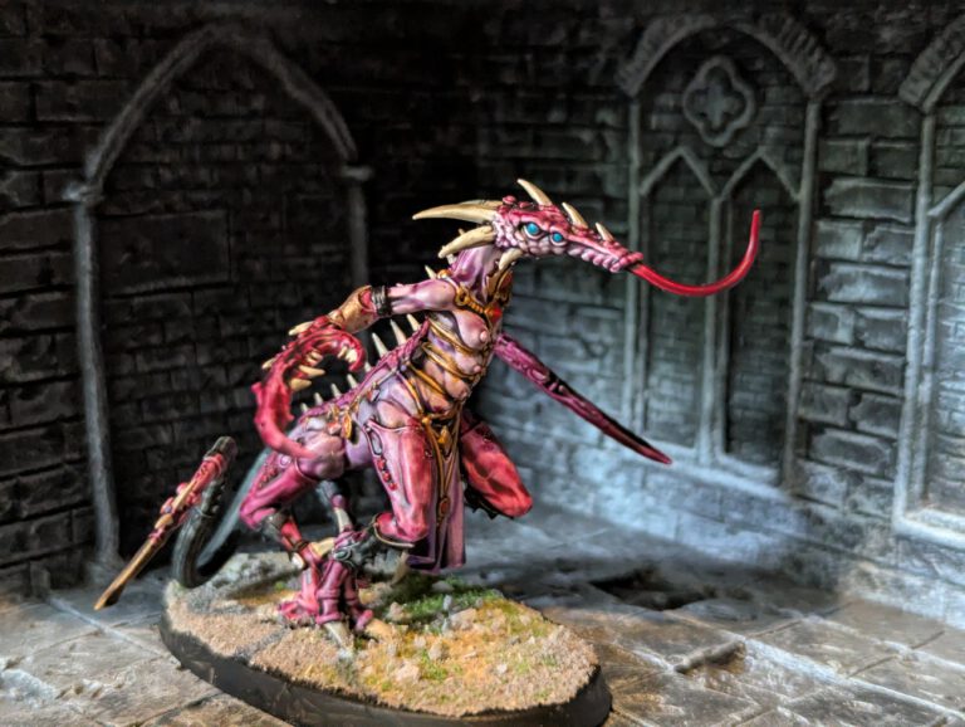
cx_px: 482
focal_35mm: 48
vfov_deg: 30.3
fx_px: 1340
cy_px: 364
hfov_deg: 39.6
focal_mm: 6.81
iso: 670
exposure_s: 1/21
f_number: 1.85
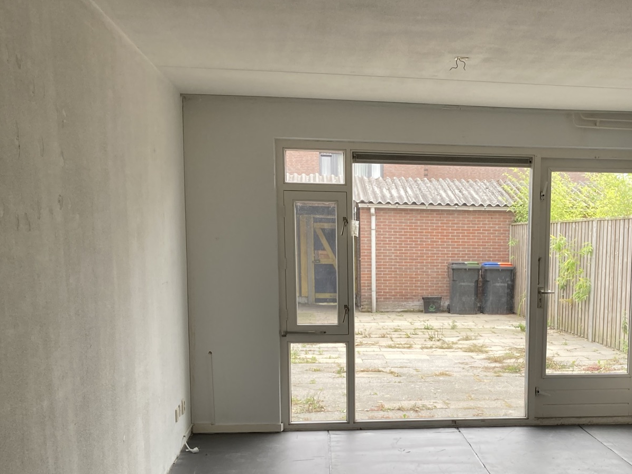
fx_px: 876
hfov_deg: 38.6
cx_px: 473
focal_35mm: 48
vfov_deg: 29.5
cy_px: 383
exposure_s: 1/121
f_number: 1.8
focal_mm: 3.99
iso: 32
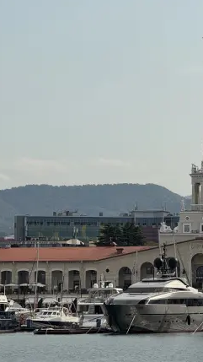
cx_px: 226
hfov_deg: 6.0
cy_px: 162
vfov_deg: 10.7
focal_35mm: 201
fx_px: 1925
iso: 50
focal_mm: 15.66
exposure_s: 1/3058
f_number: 2.8
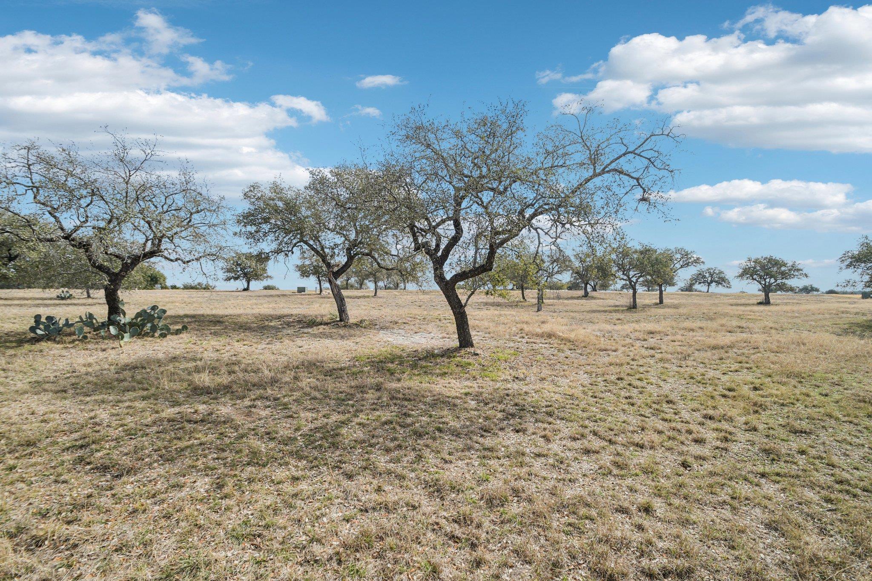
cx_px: 436
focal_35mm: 15
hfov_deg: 100.4
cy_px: 290
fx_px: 363
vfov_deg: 77.3
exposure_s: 1/1000
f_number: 8
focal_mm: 10
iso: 400
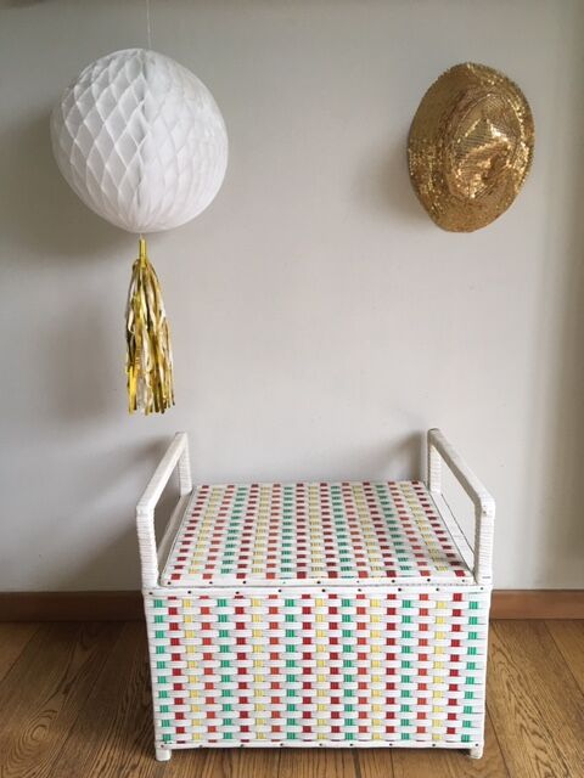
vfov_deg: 61.7
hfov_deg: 48.2
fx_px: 652
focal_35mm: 29
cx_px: 292
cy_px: 389
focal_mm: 4.15
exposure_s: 1/33
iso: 50
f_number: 2.2
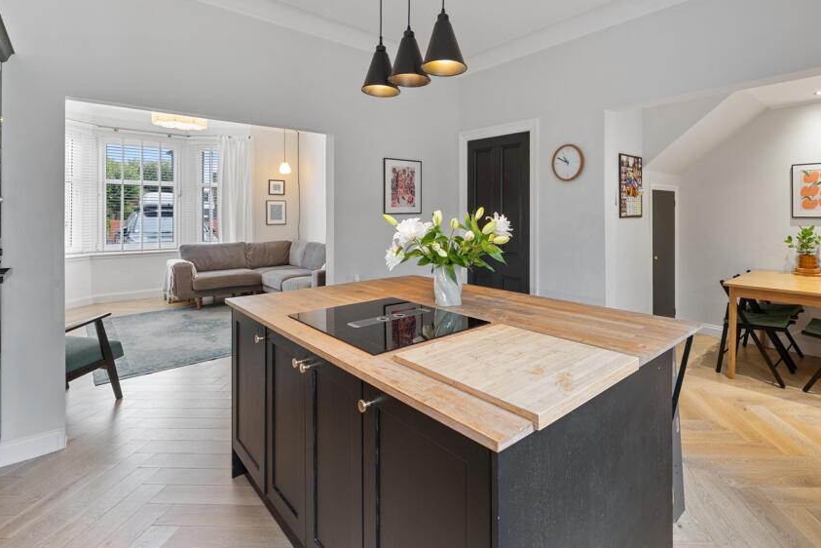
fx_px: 388
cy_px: 233
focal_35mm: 17
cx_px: 478
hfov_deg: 92.5
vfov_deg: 70.0
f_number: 8
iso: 640
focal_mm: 14
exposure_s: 1/2
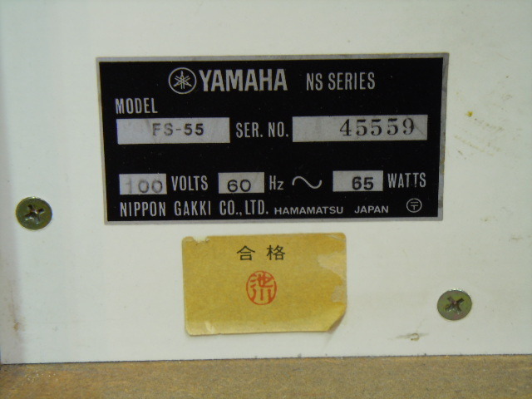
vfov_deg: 14.5
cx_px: 266
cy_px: 200
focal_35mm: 102
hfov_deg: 19.3
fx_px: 1568
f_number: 4.5
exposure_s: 1/4
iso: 100
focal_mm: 18.3
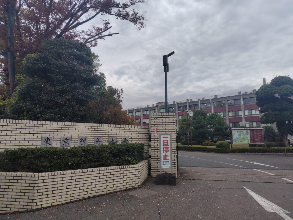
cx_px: 146
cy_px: 110
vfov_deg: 58.9
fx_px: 195
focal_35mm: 23
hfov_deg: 73.9
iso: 50
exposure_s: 1/404
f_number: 1.9
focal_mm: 5.6
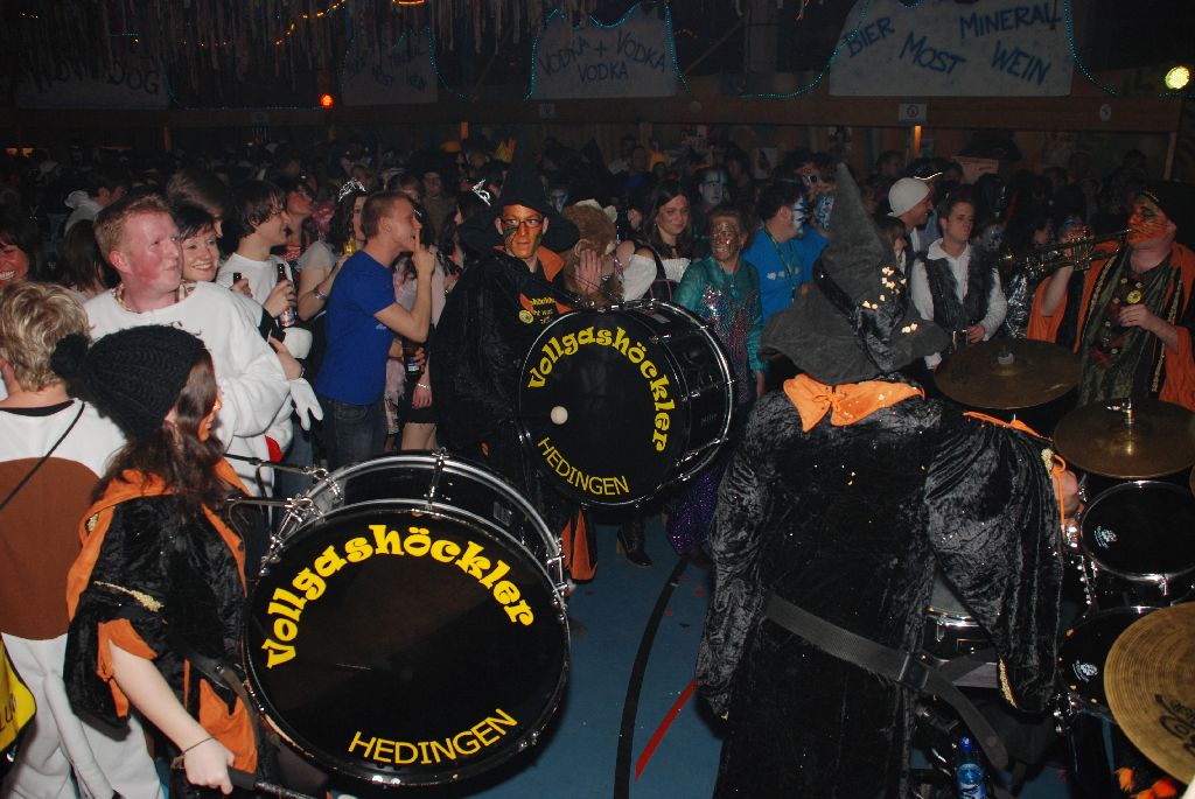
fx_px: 897
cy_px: 400
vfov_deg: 48.0
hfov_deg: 67.3
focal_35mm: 27
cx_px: 598
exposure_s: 1/60
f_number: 4
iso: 200
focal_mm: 18
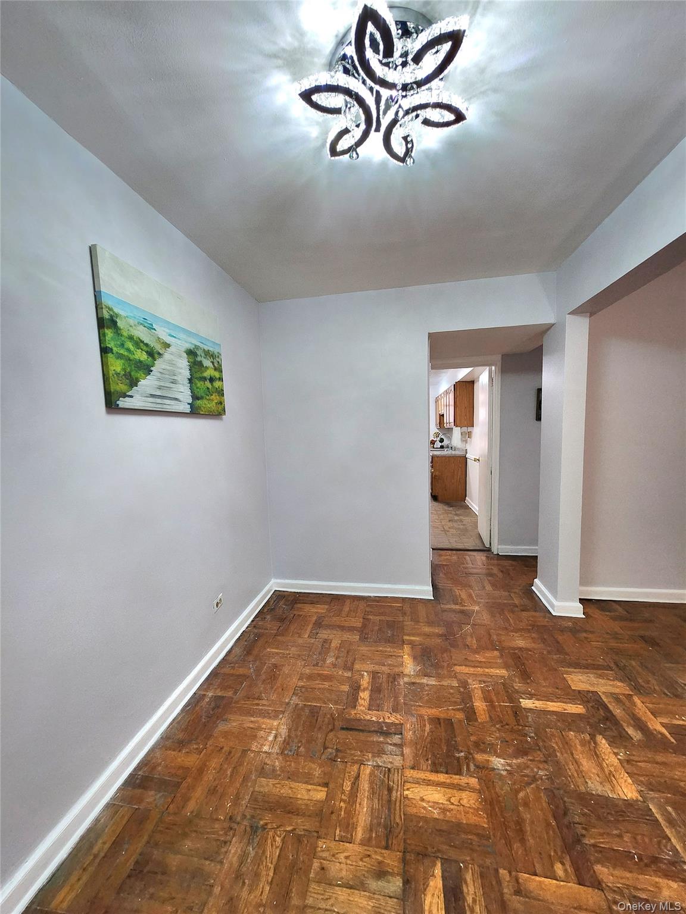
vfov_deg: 106.2
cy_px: 457
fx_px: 344
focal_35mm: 13
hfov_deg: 89.9
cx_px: 343
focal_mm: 1.74
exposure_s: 1/60.2
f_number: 2.2
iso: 125
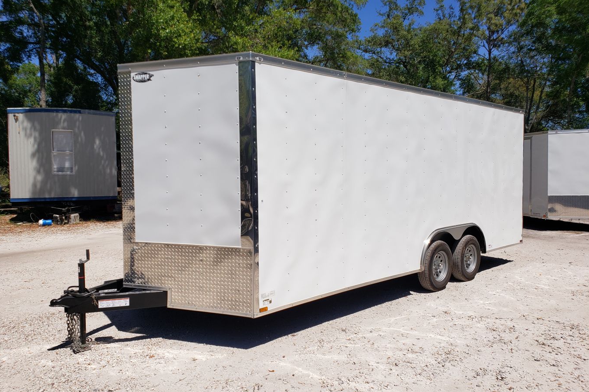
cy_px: 192
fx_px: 458
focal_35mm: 28
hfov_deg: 65.5
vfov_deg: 46.4
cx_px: 289
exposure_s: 1/3001
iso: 50
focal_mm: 4.3
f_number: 2.4
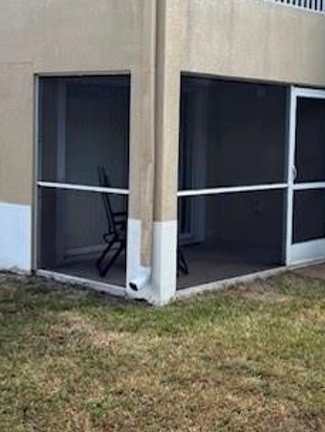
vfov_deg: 30.6
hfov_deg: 23.3
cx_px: 196
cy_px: 166
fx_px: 788
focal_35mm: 63
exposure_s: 1/1211
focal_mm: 6.76
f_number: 1.78
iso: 100
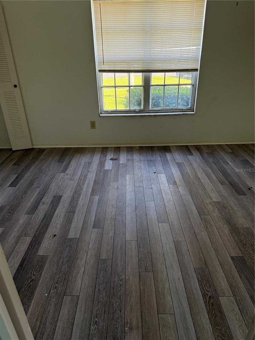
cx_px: 128
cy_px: 170
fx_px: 236
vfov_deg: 71.6
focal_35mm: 24
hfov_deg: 56.8
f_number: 1.78
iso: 200
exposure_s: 1/103
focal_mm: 6.76
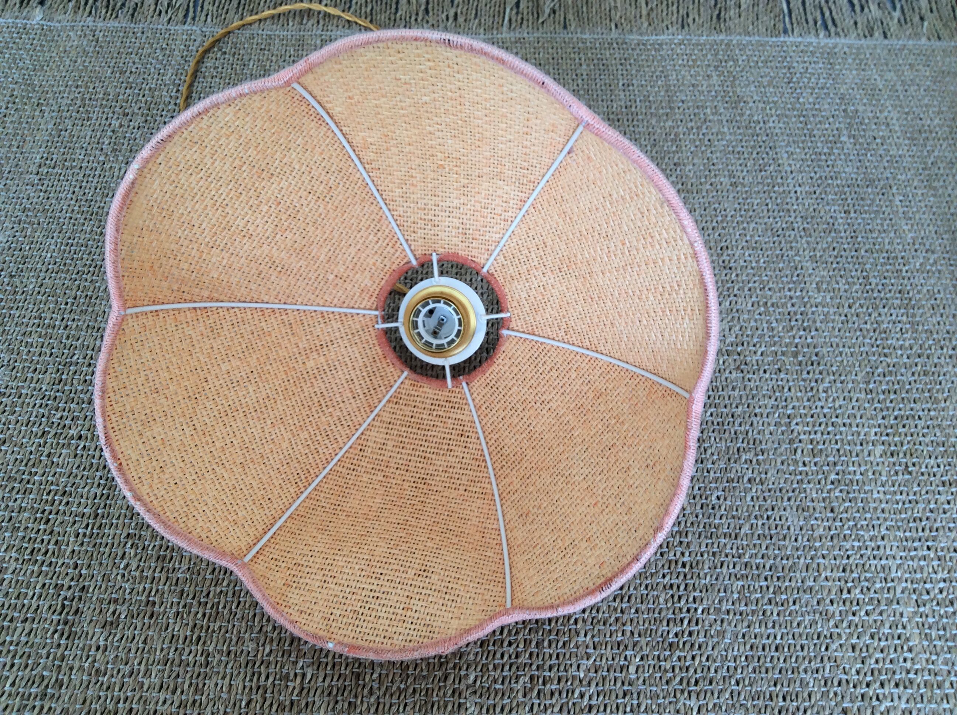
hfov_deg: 56.9
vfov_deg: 44.1
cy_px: 358
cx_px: 478
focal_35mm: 32
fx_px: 883
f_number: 2.4
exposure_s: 1/50
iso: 32
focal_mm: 3.3
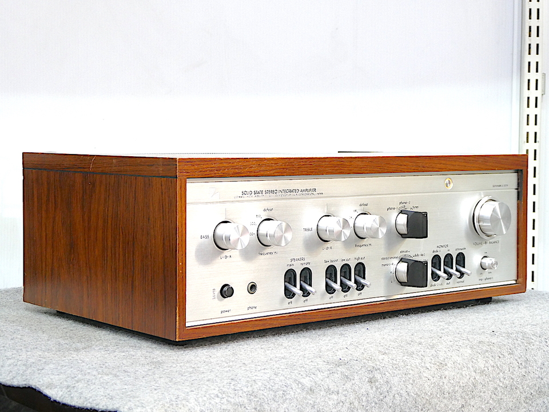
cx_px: 274
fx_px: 1031
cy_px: 206
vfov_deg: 22.6
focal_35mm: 65
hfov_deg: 29.8
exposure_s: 1/10
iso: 200
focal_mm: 11.7
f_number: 4.4
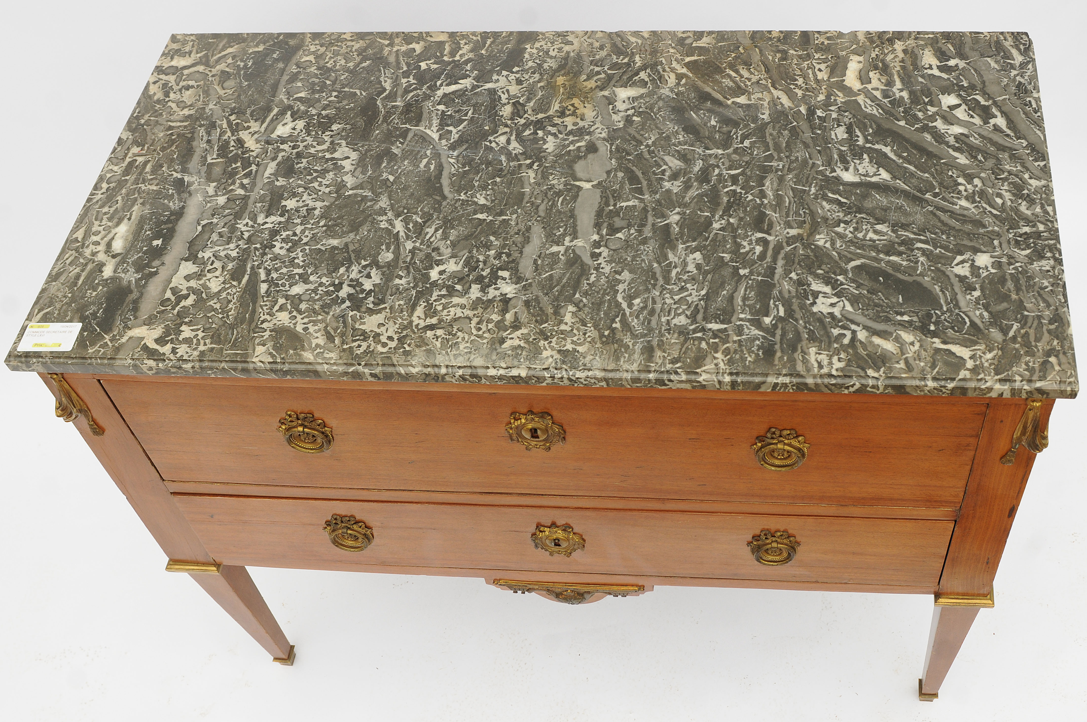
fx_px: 1086
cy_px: 361
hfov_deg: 53.2
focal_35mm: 36
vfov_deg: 36.8
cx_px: 544
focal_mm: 24
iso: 250
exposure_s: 1/200
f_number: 6.3
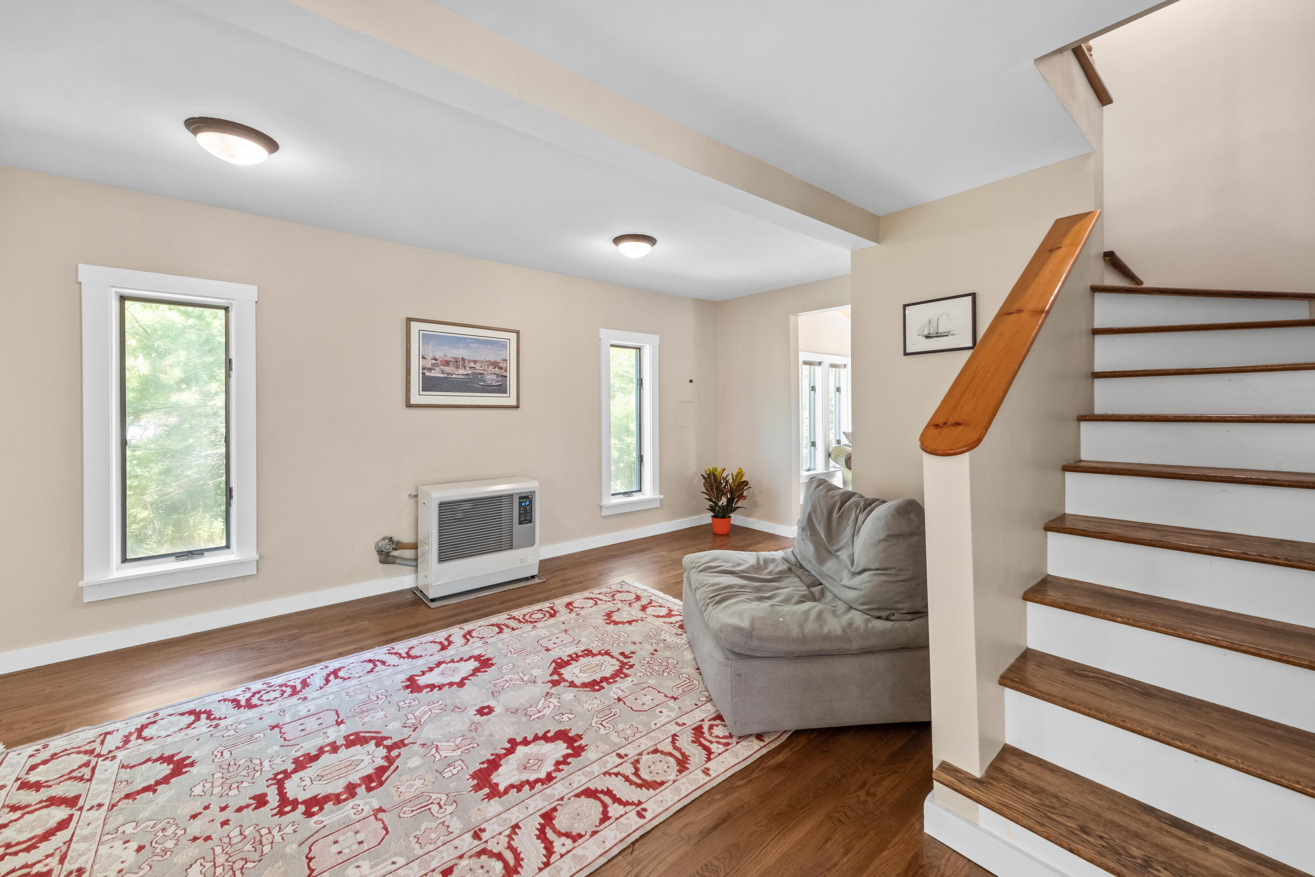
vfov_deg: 85.4
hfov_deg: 108.3
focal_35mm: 13
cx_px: 658
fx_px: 475
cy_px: 438
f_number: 8
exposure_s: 1/2.5
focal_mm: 8.9
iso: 500
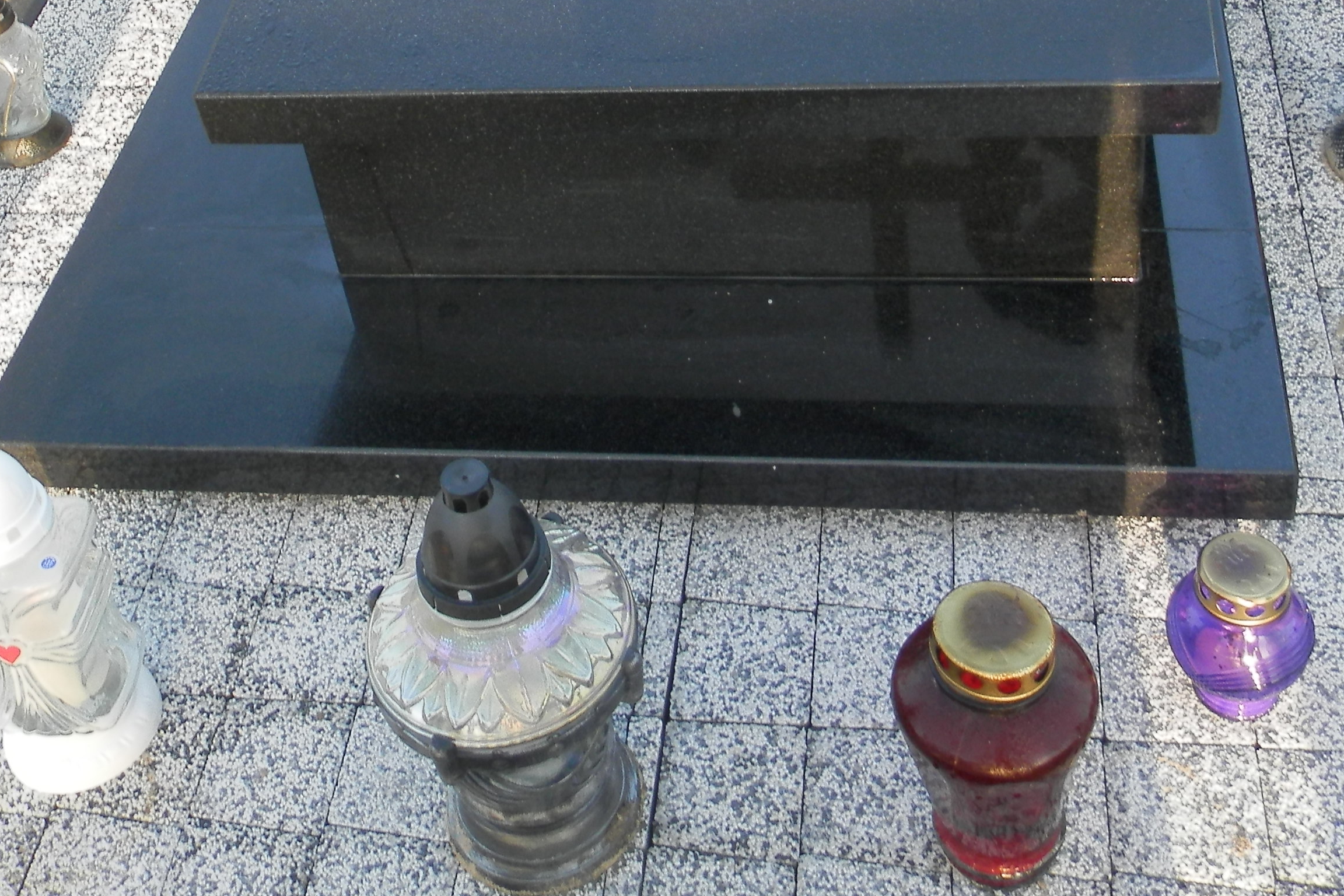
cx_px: 629
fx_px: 1941
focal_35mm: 52
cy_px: 34
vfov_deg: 24.9
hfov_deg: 38.2
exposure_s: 1/125
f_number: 3.1
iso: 80
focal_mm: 4.5
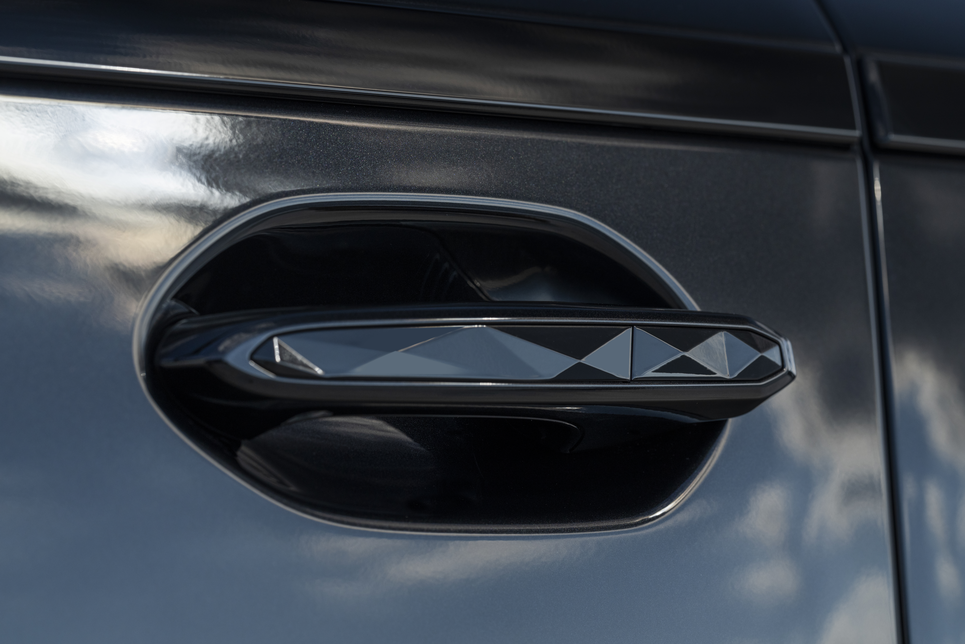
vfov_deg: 10.2
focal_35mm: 135
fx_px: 3618
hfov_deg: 15.2
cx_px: 482
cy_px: 322
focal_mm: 135
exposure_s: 1/200
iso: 400
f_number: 7.1
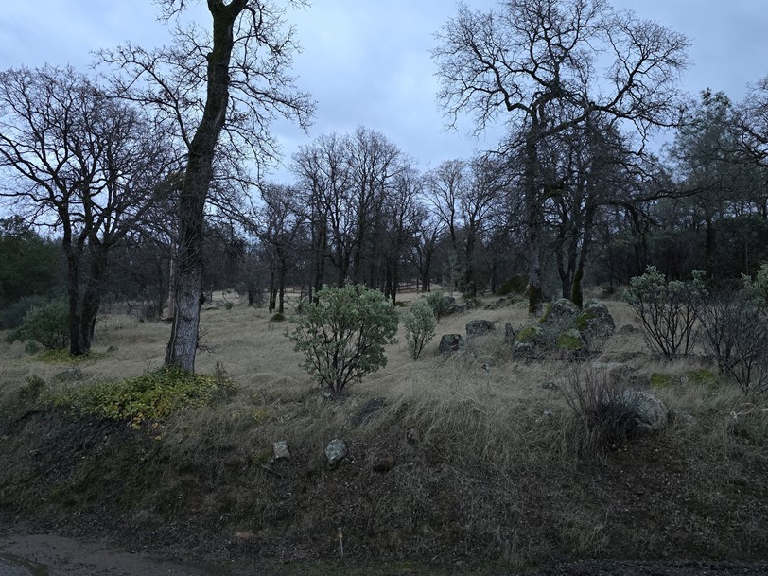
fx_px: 643
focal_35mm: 29
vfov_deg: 48.0
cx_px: 372
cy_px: 239
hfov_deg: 61.6
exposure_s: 1/60
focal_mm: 6.3
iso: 800
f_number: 1.7
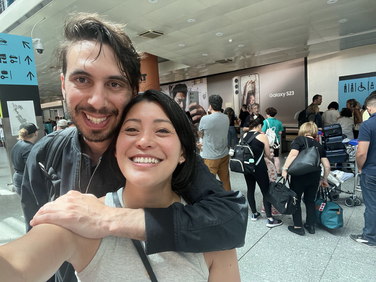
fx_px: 250
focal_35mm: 23
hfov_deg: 73.9
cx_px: 188
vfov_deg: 58.9
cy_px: 141
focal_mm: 2.71
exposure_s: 1/60
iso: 160
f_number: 2.2
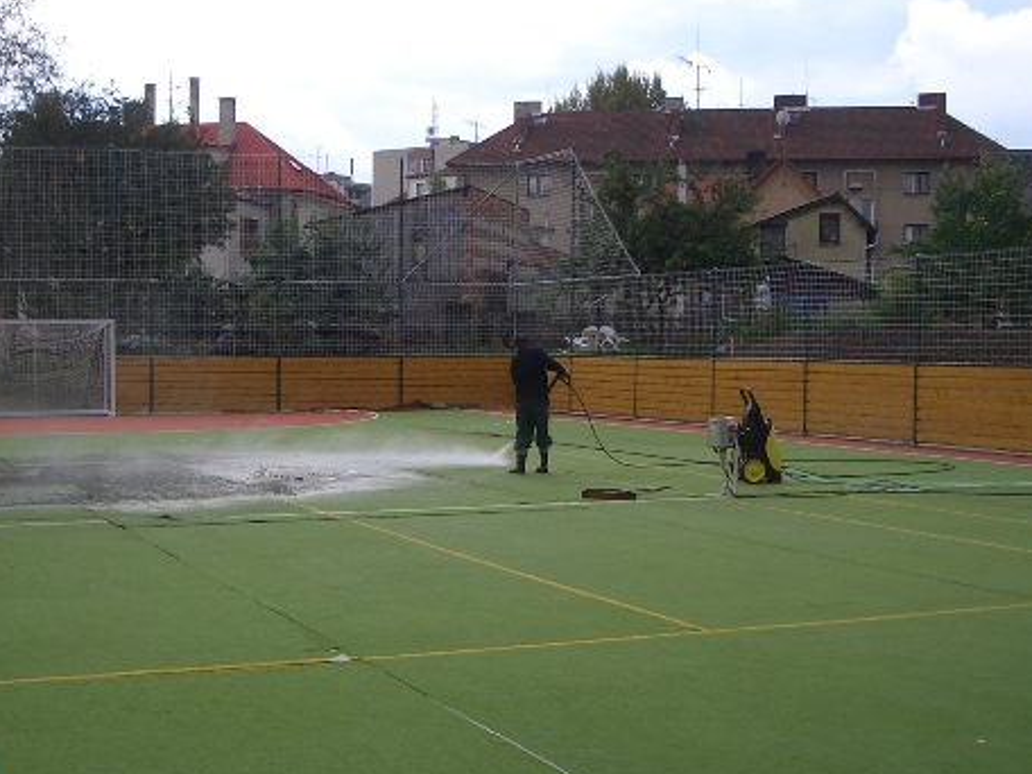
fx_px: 1610
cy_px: 405
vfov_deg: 27.0
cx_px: 367
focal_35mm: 54
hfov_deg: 35.3
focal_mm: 6.8
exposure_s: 1/400
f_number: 2.8
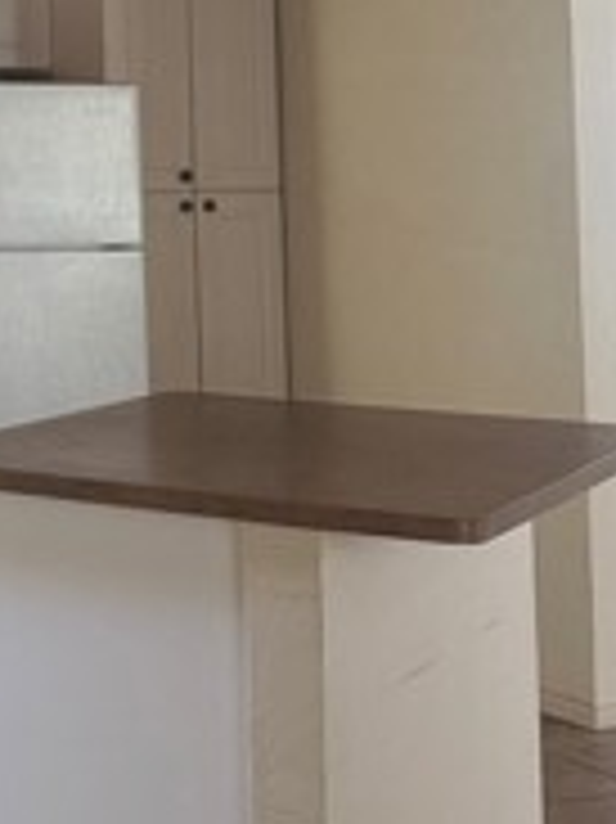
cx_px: -373
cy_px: -18
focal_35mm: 84
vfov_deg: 22.3
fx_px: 1995
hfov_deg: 15.8
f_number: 1.78
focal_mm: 6.76
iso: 250
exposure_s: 1/60
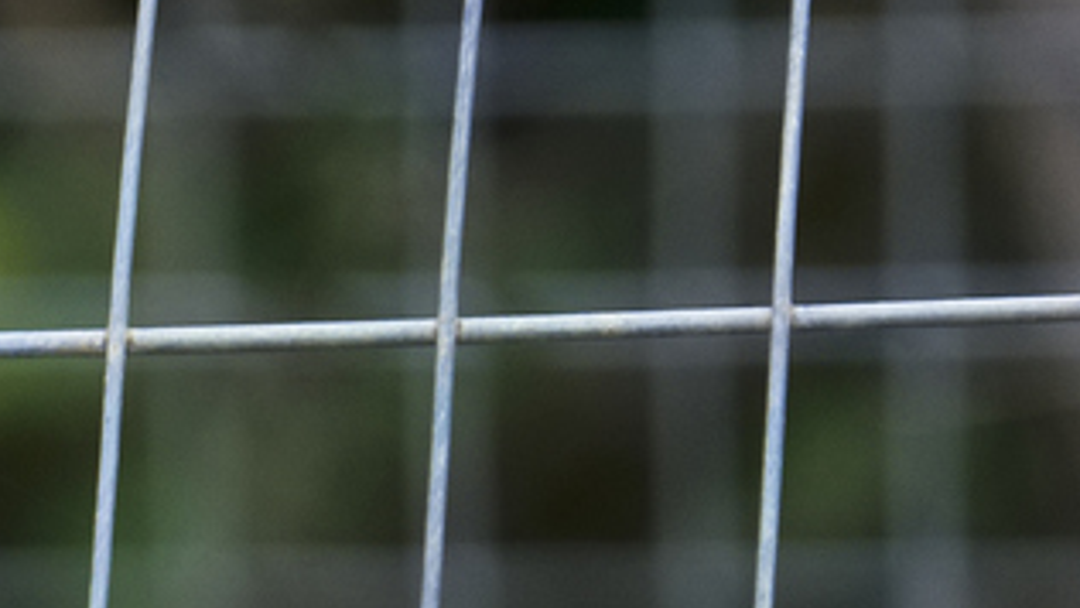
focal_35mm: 1478
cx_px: -1461
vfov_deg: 0.8
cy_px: 2043
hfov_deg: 1.5
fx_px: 42340
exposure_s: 1/640
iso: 200
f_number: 2.8
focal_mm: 140
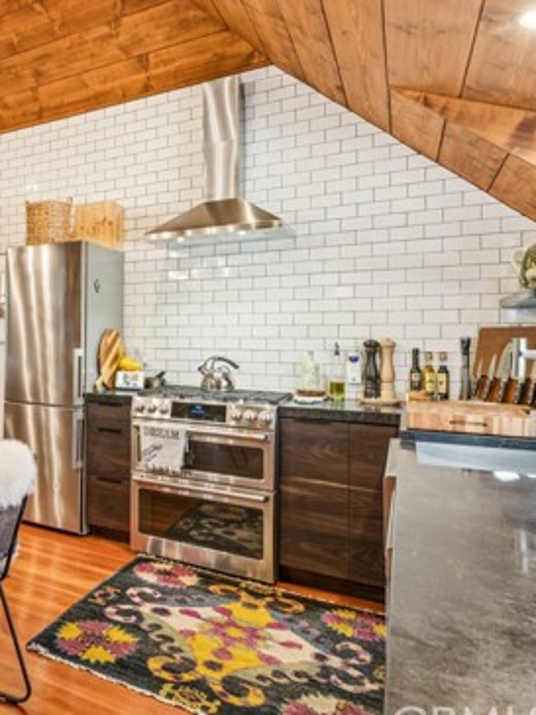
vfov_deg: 64.0
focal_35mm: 28
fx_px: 571
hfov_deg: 41.4
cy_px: 334
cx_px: -37
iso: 100
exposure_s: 2.5
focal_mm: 16.4
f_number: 13
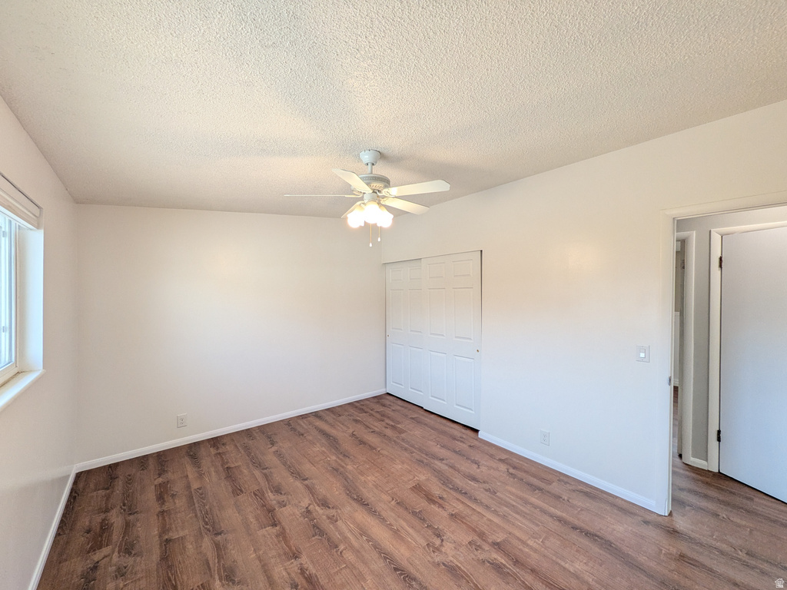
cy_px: 295
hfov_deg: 102.1
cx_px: 394
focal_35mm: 14
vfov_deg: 85.7
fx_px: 318
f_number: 2.2
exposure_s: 1/60
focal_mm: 1.83
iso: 97
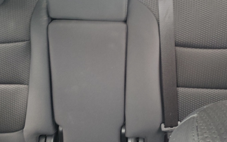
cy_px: 37
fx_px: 254
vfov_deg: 30.8
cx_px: 136
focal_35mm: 41
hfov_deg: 47.9
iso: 168
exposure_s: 1/60.2
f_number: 1.5
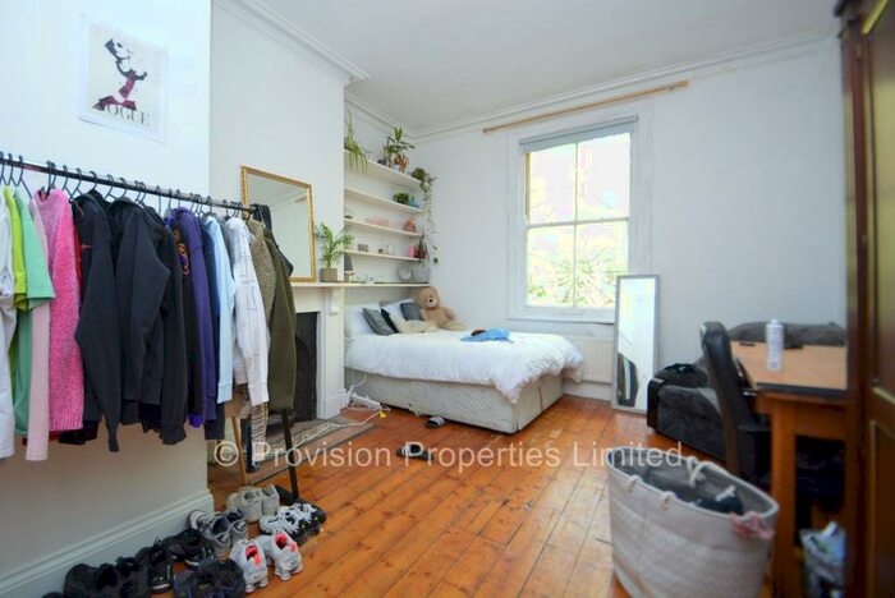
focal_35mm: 15
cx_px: 448
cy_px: 299
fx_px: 373
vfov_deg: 77.4
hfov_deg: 100.3
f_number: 3.5
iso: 800
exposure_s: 1/45
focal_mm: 10
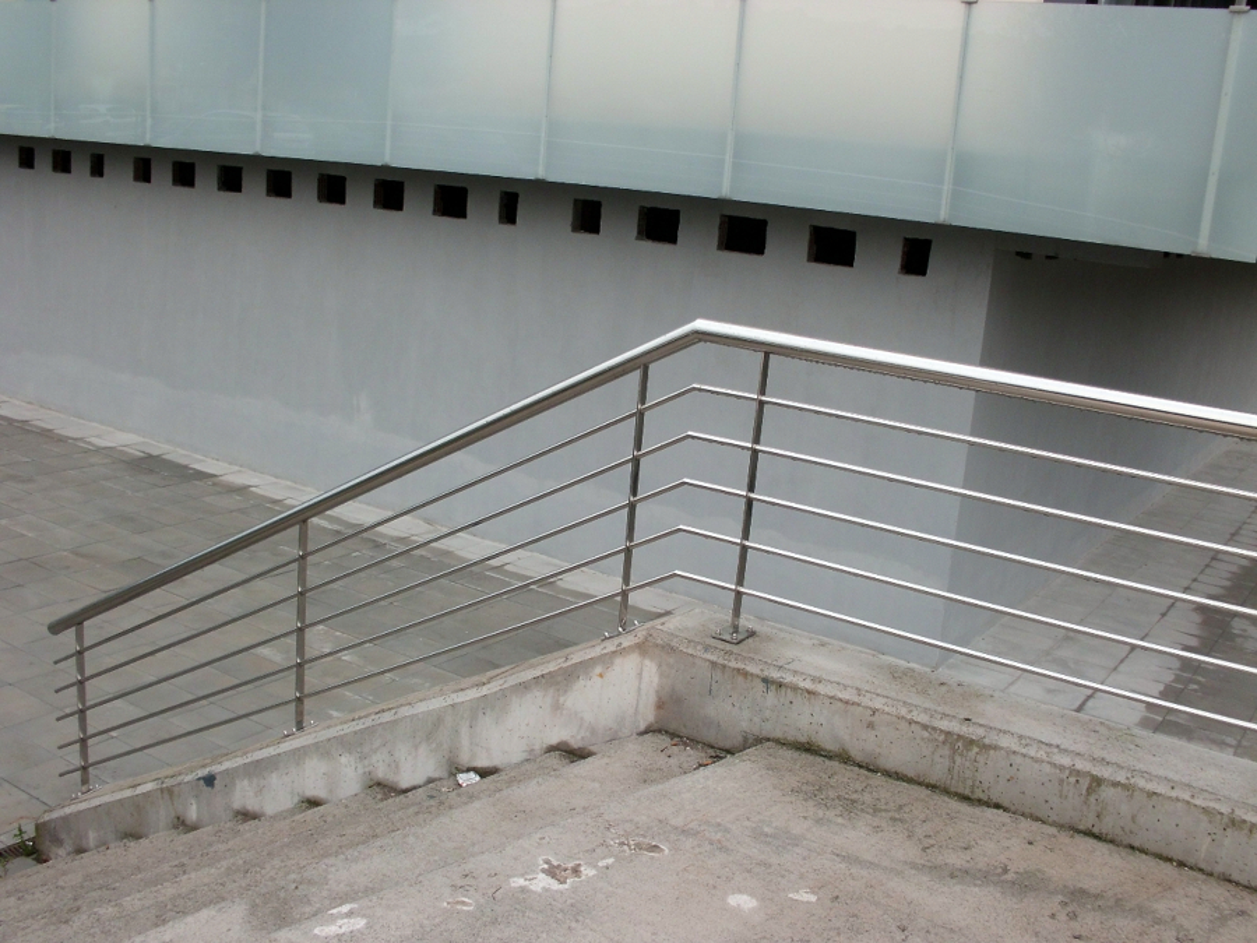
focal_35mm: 36
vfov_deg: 39.7
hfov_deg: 51.4
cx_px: 628
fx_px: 1307
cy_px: 472
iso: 100
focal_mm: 6.3
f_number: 2.9
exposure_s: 1/125
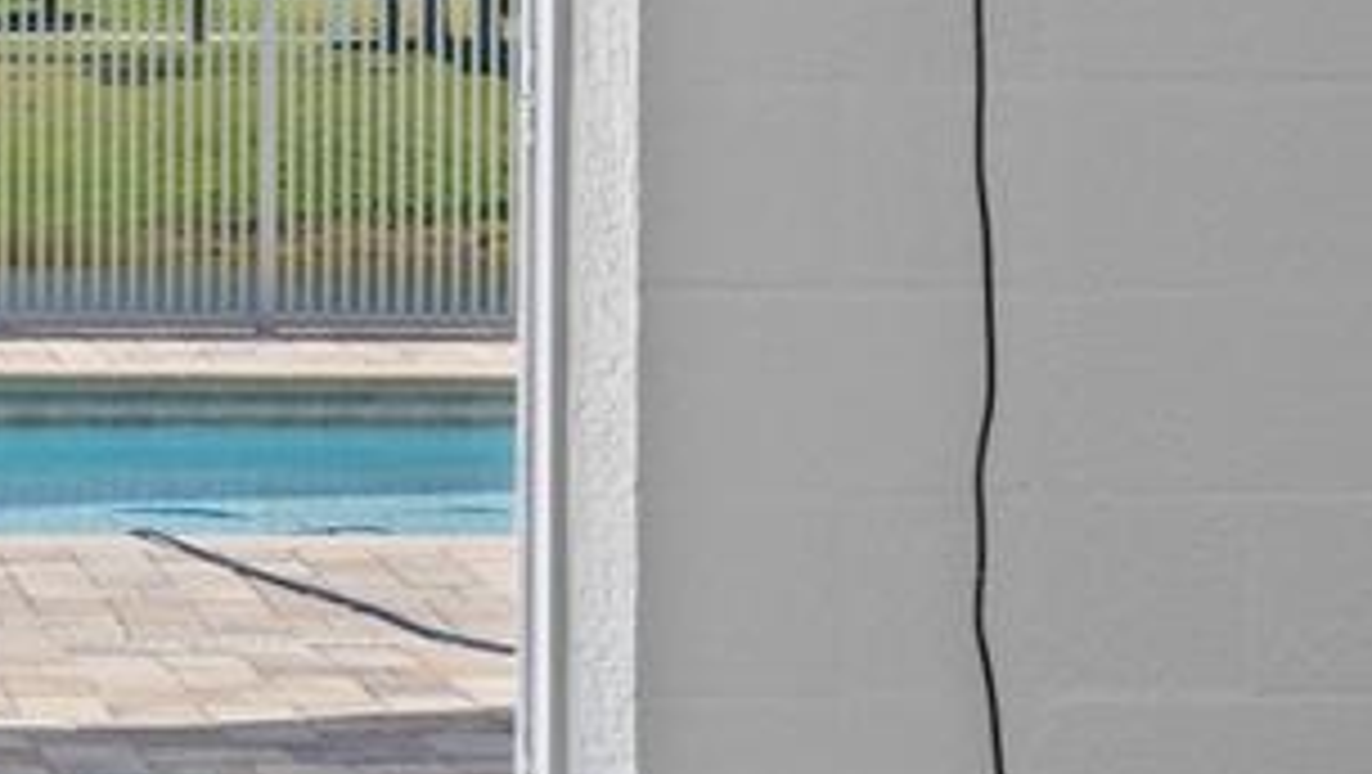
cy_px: 72
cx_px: -355
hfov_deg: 16.6
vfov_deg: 9.8
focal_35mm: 123
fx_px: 4477
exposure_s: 1/20
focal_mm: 35
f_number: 8
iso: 320
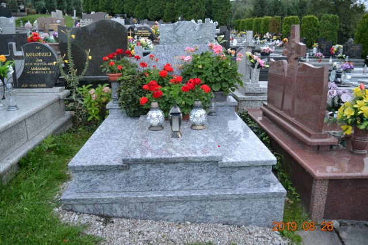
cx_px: 184
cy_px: 122
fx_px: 276
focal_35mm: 27
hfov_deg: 67.4
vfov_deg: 48.0
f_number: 3.5
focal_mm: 18
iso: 1400
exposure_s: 1/60
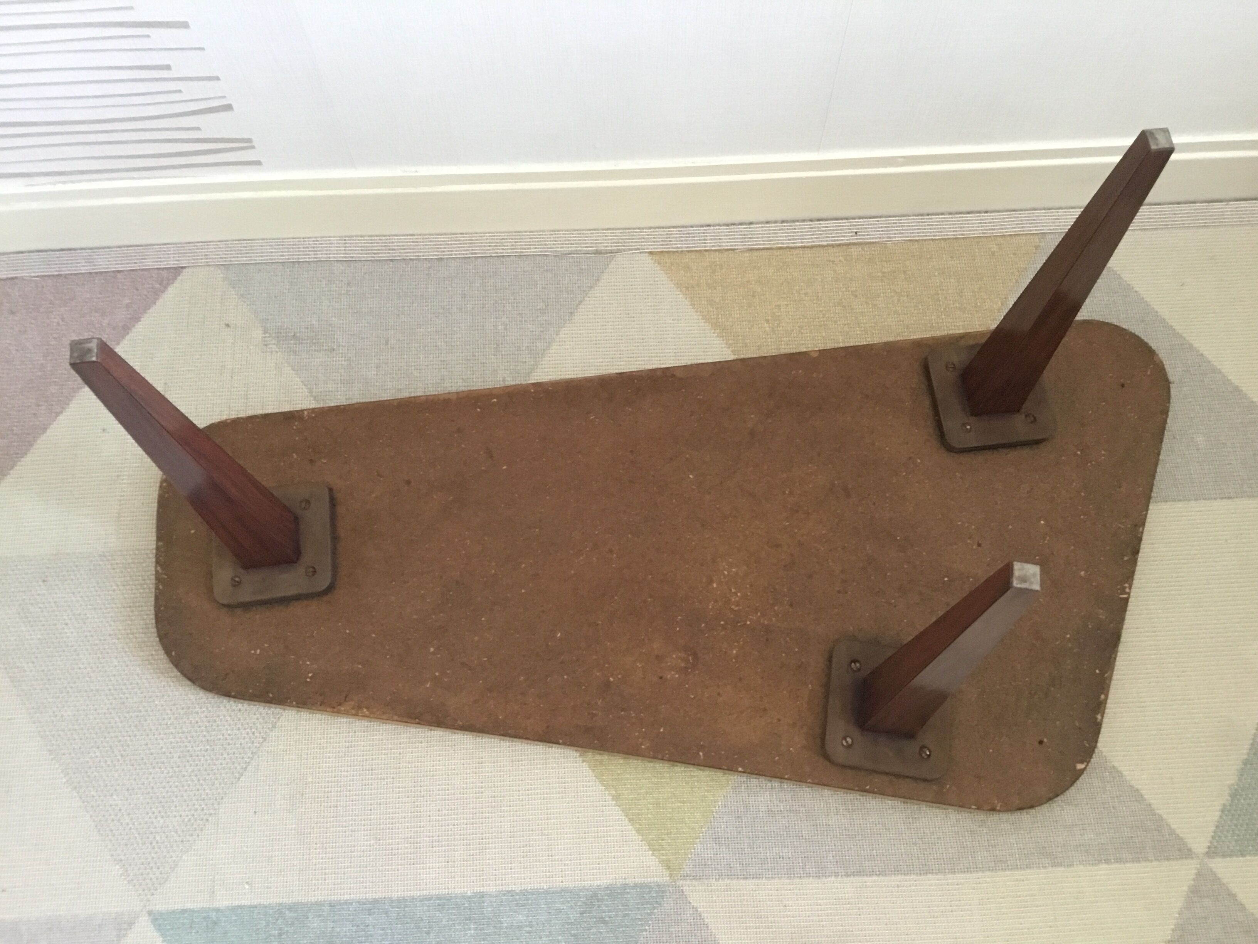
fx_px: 1127
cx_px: 629
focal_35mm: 31
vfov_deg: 45.4
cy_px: 472
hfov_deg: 58.4
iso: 400
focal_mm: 3.3
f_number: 2.4
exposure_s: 1/17
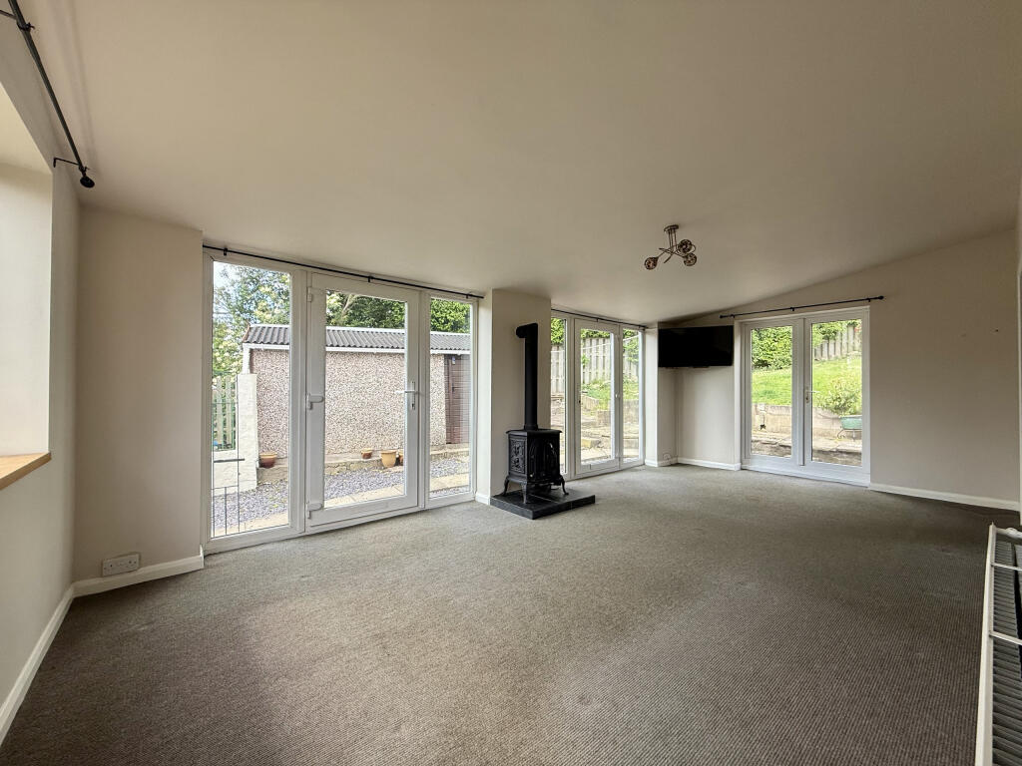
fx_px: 413
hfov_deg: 102.1
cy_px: 383
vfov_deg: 85.7
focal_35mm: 14
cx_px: 511
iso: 50
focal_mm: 2.22
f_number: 2.2
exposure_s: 1/188
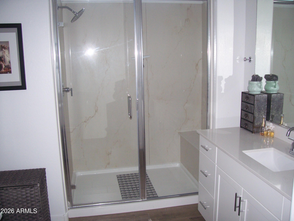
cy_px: 110
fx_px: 289
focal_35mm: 34
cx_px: 147
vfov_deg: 41.8
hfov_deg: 53.9
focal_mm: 5.6
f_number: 2.7
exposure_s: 1/60
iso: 160
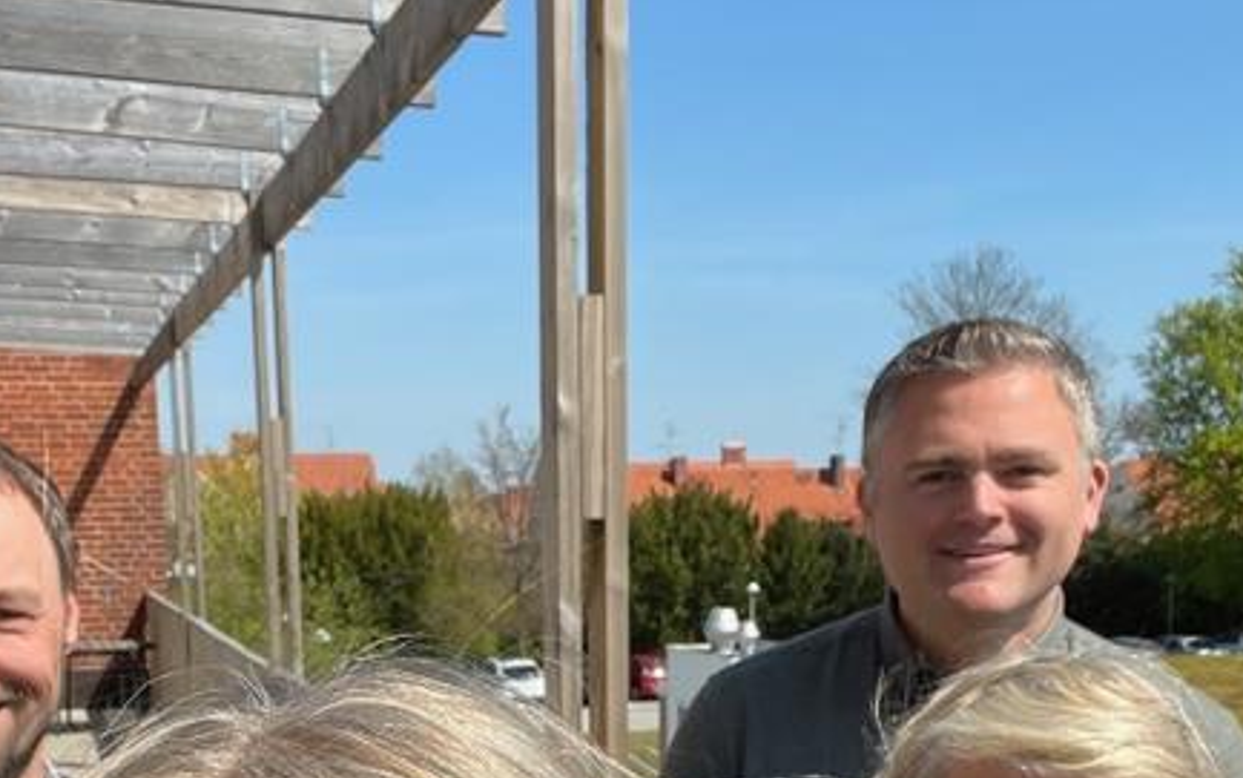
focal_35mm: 47
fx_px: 1593
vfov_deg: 26.1
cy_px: 769
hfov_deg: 42.6
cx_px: 563
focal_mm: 2.71
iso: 32
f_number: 2.2
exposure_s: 1/1080
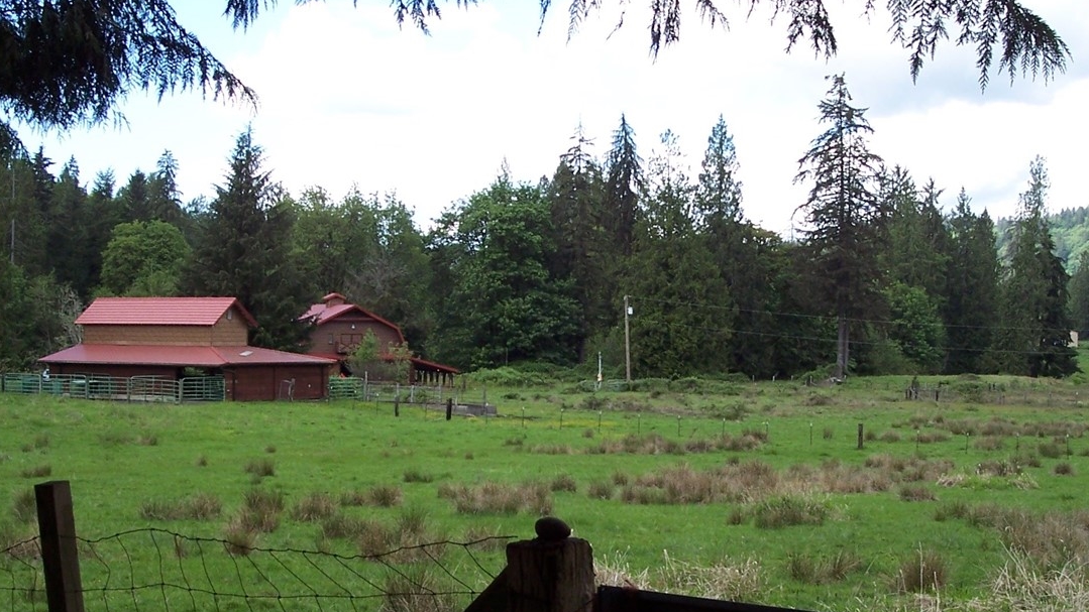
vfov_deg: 19.1
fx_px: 1819
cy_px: 311
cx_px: 539
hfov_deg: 33.3
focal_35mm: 63
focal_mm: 8
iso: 100
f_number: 3.4
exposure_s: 1/250
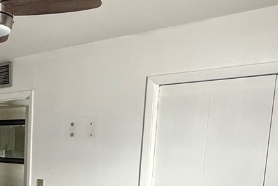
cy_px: 205
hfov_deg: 33.4
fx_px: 417
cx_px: -6
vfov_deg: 23.5
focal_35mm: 54
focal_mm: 2.22
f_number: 2.2
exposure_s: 1/60
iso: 500
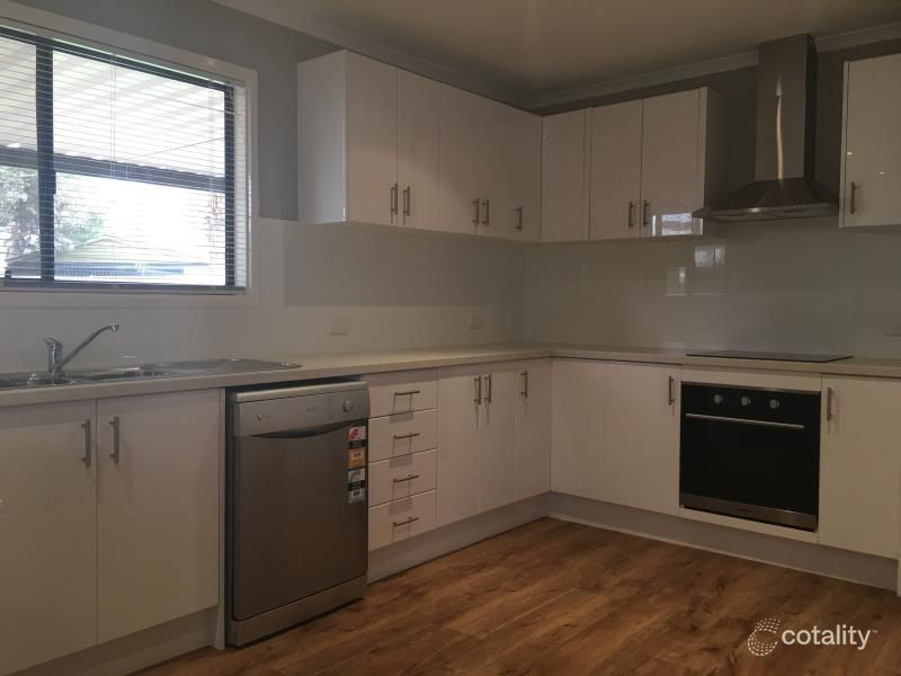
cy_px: 338
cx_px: 450
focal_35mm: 29
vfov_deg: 48.2
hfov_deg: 61.7
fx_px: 755
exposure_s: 1/15
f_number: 2.2
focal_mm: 4.15
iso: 25
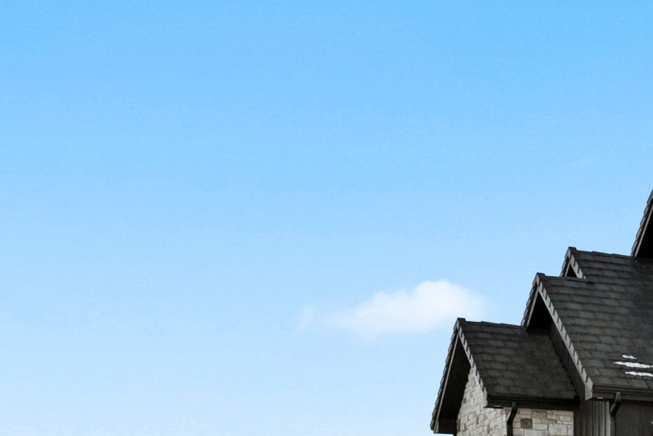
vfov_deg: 12.9
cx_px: 1182
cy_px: 628
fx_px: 1833
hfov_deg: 16.7
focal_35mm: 101
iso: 640
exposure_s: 1/320
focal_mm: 24
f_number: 8
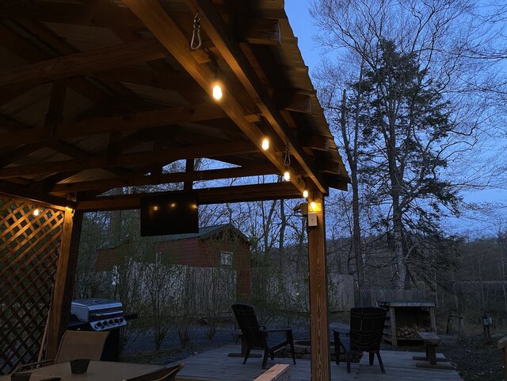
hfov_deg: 67.3
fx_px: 381
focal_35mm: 26
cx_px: 254
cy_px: 190
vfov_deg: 53.1
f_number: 1.8
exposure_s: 1/60
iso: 250
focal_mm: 4.25
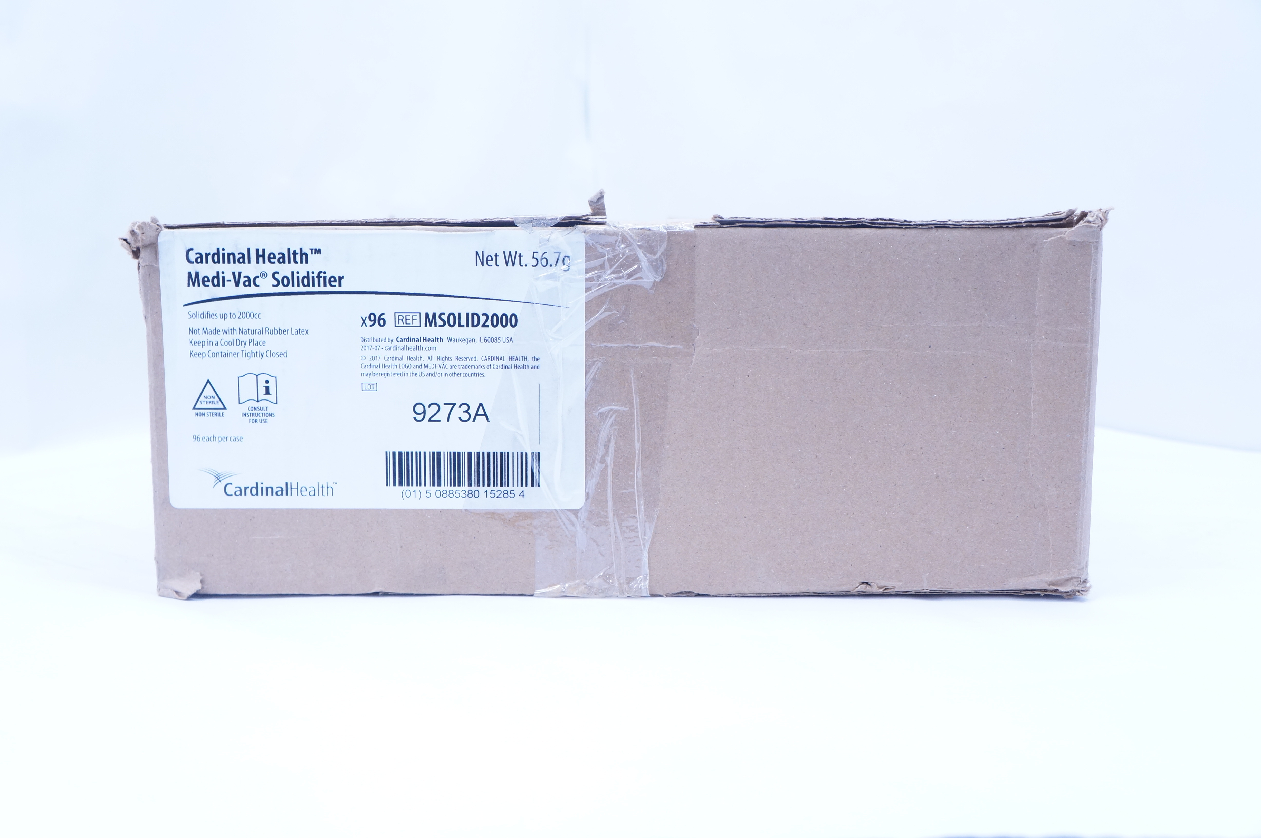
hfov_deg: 51.3
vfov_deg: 35.4
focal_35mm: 38
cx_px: 630
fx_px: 1312
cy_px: 419
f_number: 5.6
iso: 800
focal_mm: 25
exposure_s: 1/80
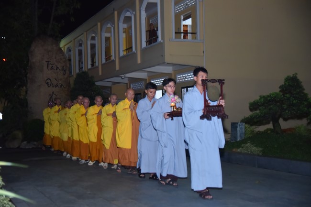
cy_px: 104
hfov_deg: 38.2
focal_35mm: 52
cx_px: 156
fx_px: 449
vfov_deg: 26.0
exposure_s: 1/100
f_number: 4
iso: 1600
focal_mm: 52
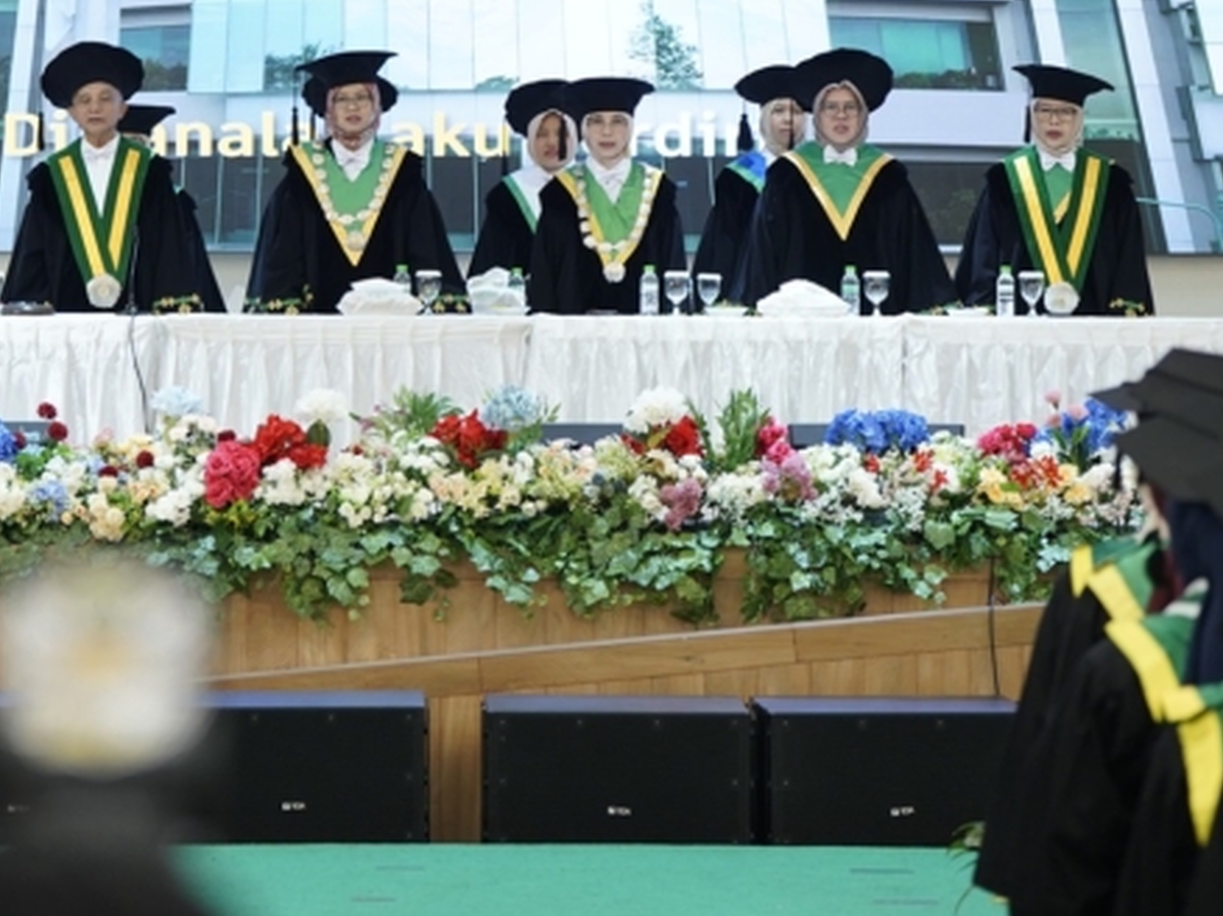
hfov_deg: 10.4
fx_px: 6709
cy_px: -34
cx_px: 304
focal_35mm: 190
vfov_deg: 7.8
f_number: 2.8
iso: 800
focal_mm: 84
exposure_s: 1/100
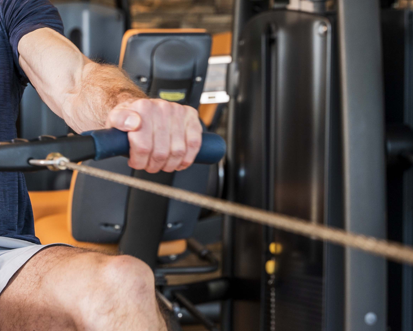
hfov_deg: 17.7
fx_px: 1328
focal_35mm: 109
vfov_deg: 14.1
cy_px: 56
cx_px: 196
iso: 100
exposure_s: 1/200
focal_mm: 45.7
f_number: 4
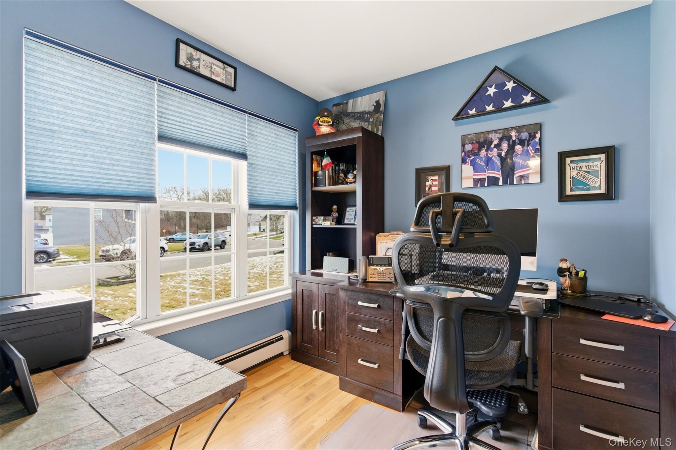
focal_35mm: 16
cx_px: 338
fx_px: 300
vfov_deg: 73.7
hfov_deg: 96.7
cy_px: 225
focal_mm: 16
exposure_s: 1/25
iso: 250
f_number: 9
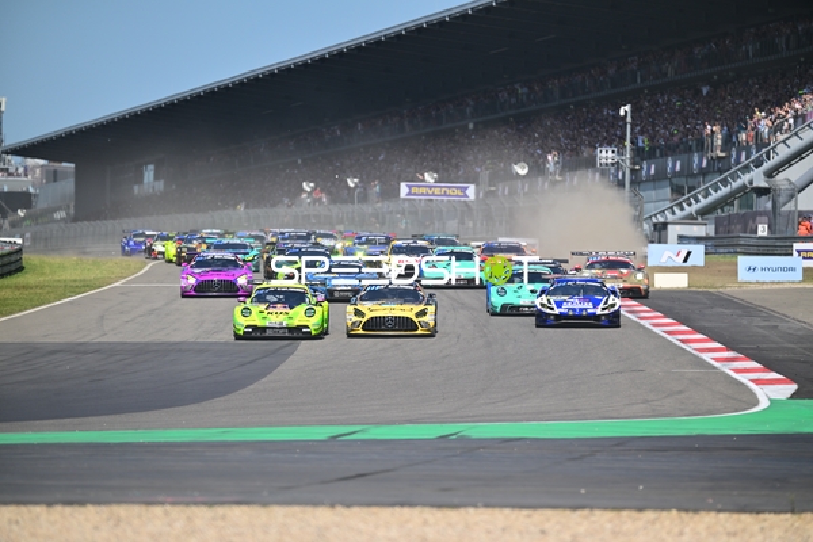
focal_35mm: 240
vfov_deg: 5.7
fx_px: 5420
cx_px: 406
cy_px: 271
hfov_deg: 8.6
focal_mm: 240
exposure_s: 1/5000
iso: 200
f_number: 2.8
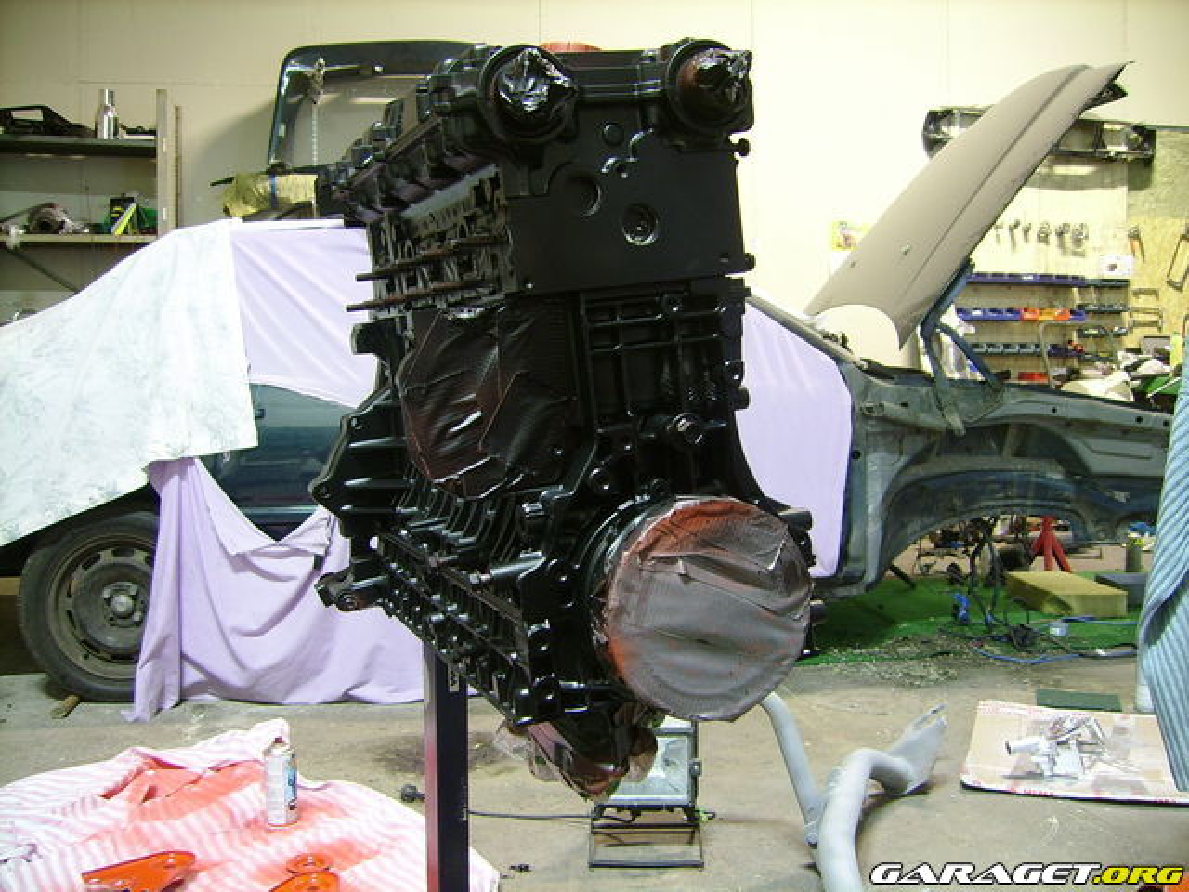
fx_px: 1202
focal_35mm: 35
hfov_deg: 52.6
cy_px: 446
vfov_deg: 40.7
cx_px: 594
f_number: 2.8
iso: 100
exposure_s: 1
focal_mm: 5.95
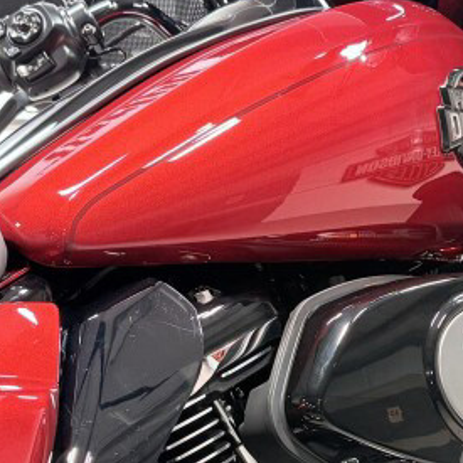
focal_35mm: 89
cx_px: 297
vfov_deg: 19.4
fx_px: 1347
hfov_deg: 19.5
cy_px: 355
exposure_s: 1/120
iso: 80
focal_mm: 5.96
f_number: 1.6
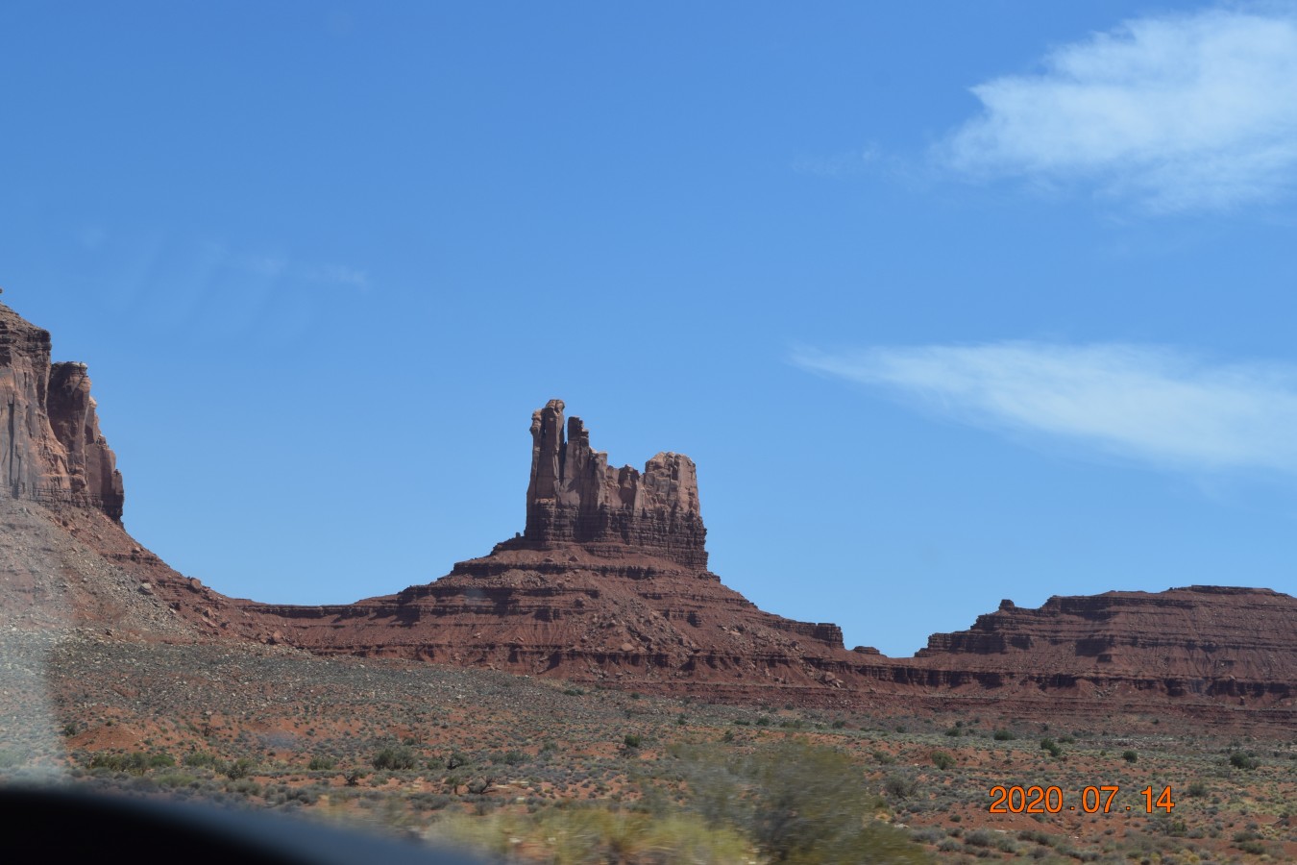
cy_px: 432
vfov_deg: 16.6
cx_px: 648
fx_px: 2972
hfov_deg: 24.6
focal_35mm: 82
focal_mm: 55
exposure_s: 1/320
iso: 200
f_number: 9
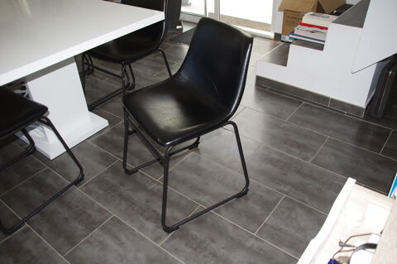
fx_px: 364
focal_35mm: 33
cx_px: 198
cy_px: 132
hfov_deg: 57.3
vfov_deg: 39.9
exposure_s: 1/100
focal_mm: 22
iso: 200
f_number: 4
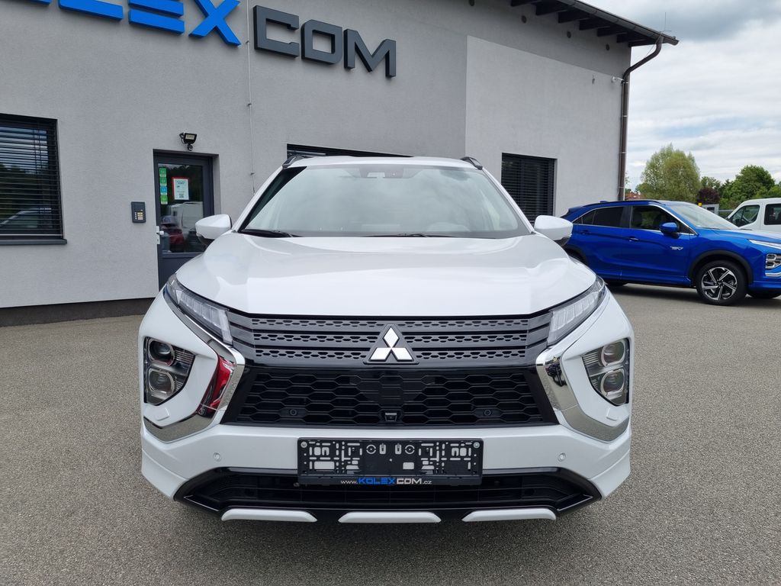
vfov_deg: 53.1
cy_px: 293
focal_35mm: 26
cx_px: 390
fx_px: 587
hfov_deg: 67.3
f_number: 1.8
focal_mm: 5.4
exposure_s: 1/1727
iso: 50
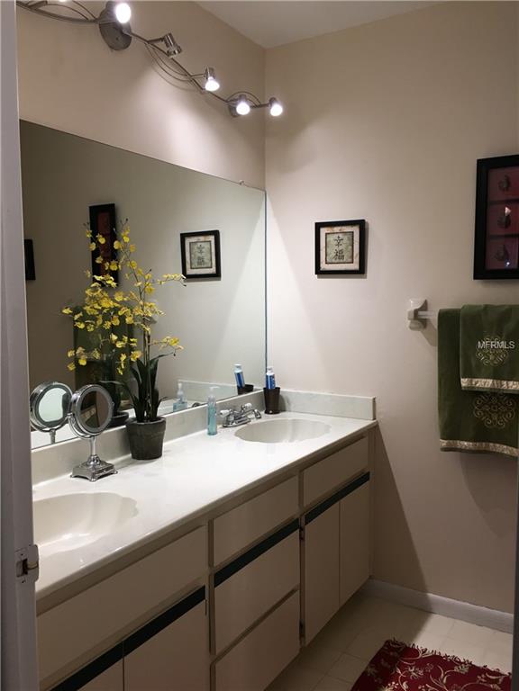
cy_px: 346
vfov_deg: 61.7
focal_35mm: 29
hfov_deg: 48.2
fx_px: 580
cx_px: 260
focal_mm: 4.15
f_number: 2.2
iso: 25
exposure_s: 1/40
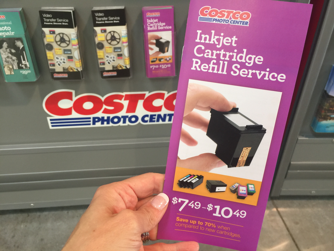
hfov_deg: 61.7
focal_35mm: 29
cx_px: 167
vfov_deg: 48.2
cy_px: 126
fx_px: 280
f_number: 2.2
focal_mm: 4.15
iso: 32
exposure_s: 1/15
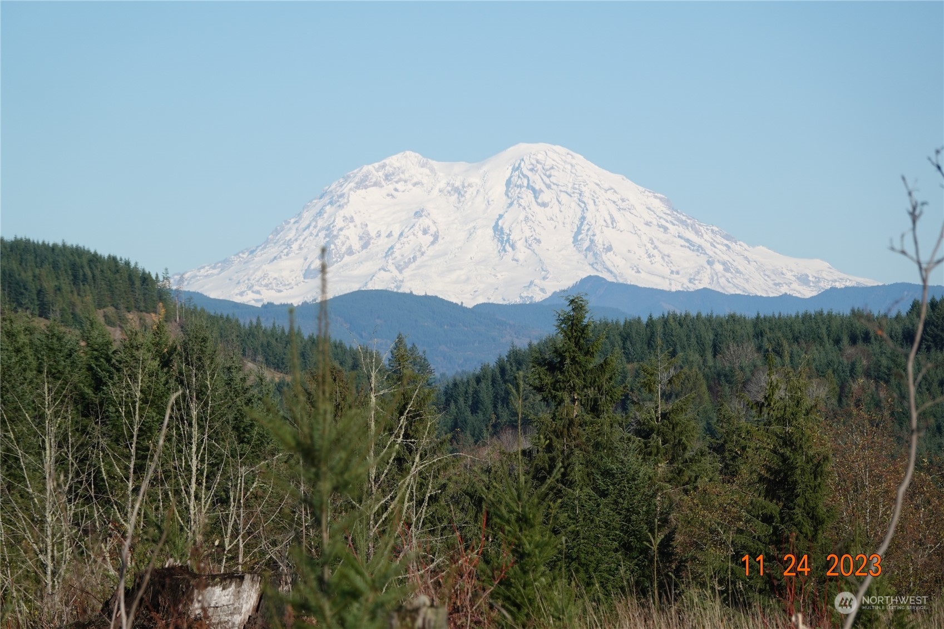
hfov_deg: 9.0
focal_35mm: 229
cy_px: 314
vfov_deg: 6.0
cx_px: 472
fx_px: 6004
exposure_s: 1/1000
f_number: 4.5
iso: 100
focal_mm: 83.9
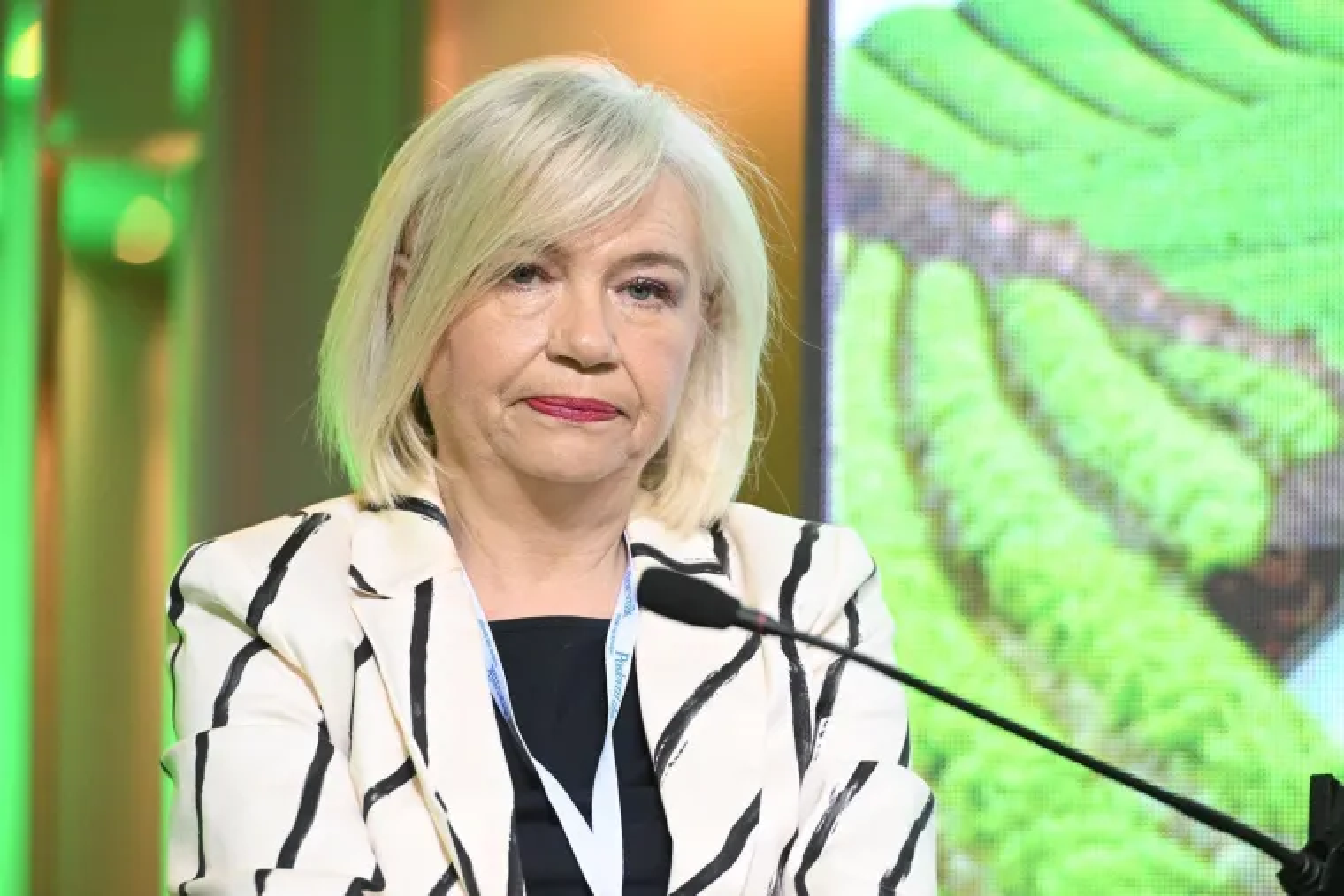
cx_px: 672
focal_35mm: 200
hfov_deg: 10.3
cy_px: 448
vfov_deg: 6.9
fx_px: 7468
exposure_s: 1/160
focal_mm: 200
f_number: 4
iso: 5000
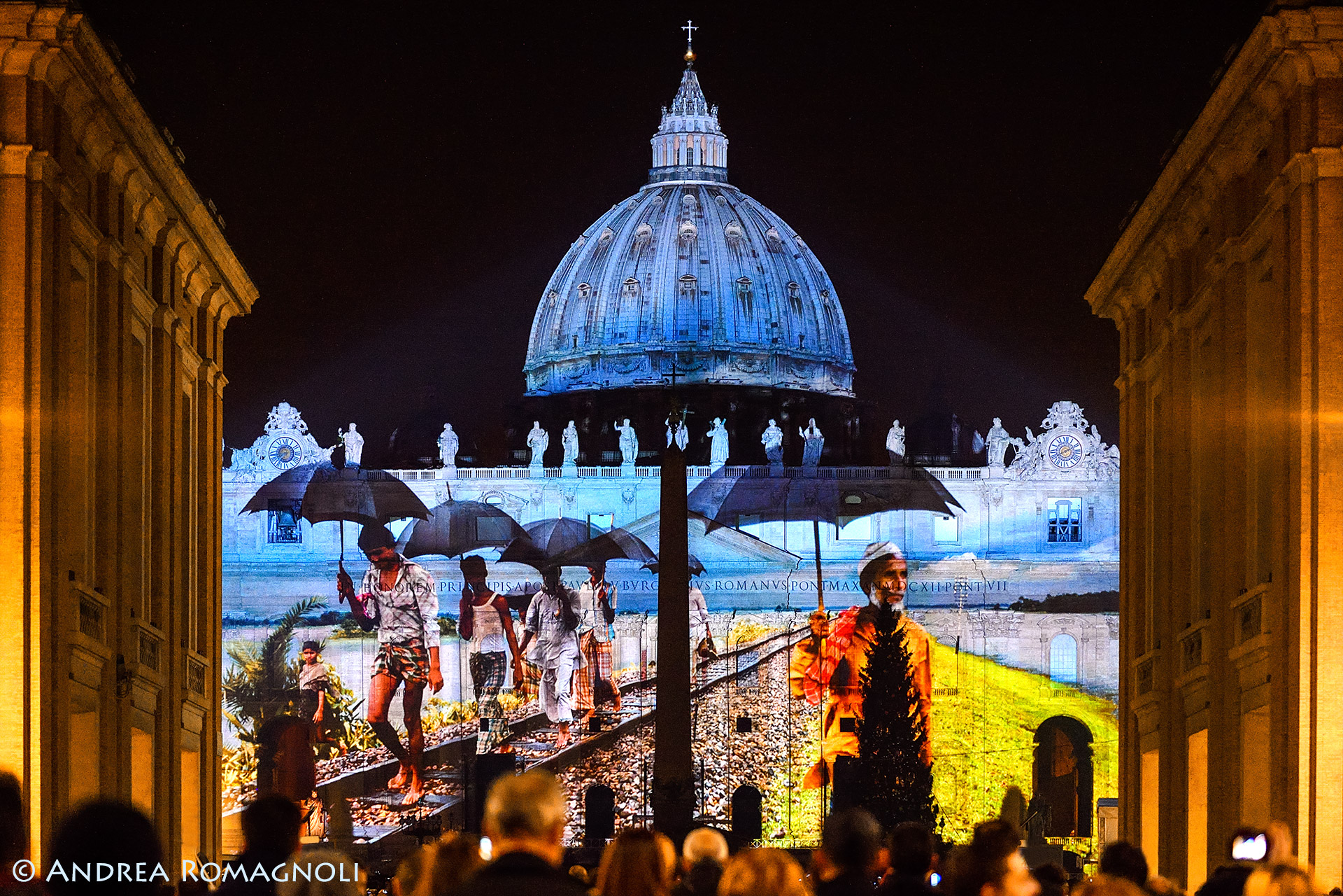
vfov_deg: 13.7
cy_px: 448
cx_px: 672
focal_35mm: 100
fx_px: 3730
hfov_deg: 20.4
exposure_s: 1/160
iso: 6400
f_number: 3.2
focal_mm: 100
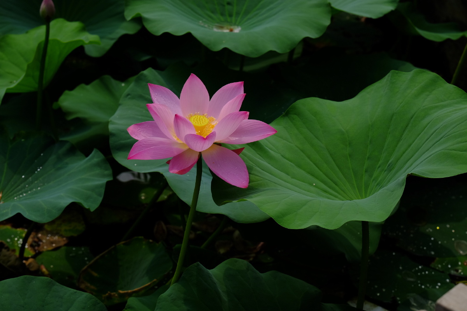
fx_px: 1180
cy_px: 156
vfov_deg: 15.0
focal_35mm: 91
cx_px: 234
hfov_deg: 22.4
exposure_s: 1/1300
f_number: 5.6
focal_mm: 60.7
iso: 200
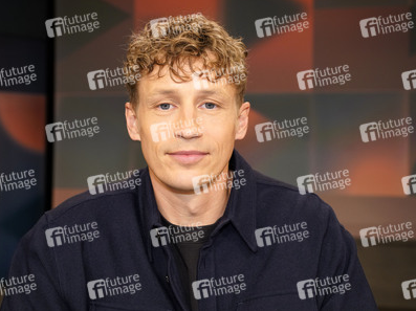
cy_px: 156
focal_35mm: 59
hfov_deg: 32.7
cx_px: 191
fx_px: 708
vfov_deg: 24.8
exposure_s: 1/160
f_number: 5
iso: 2000
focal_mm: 54
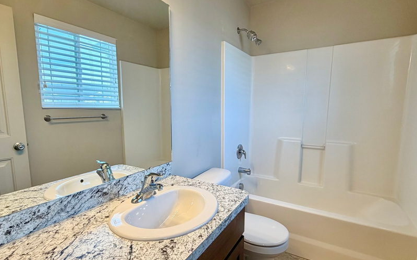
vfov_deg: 62.2
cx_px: 201
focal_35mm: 19
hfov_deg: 88.0
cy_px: 136
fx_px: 216
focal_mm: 2.22
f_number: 2.2
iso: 100
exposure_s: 1/120
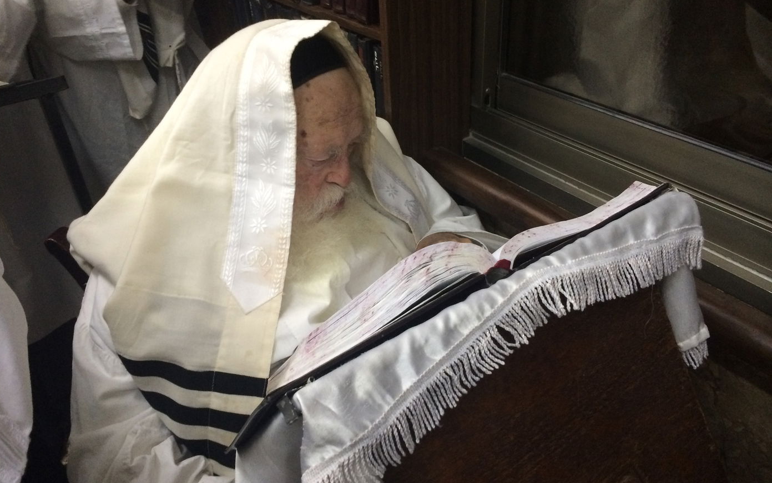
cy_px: 250
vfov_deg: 39.4
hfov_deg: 59.6
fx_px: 673
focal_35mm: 32
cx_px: 384
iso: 250
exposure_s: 1/33
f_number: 2.2
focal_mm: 4.12
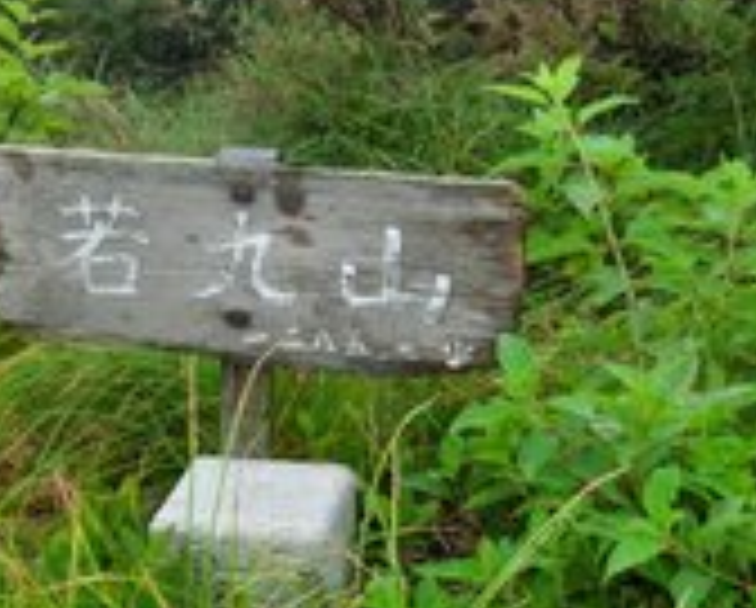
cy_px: 248
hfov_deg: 28.8
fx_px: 1457
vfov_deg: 23.5
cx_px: 220
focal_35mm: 65
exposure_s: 1/320
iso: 100
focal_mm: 5
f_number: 3
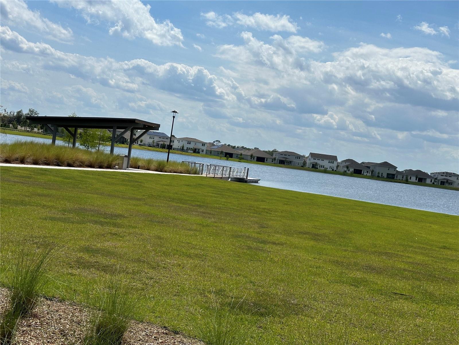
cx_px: 230
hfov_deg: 39.7
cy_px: 172
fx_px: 636
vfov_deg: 30.3
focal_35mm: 48
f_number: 1.78
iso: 64
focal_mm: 6.86
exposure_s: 1/9804
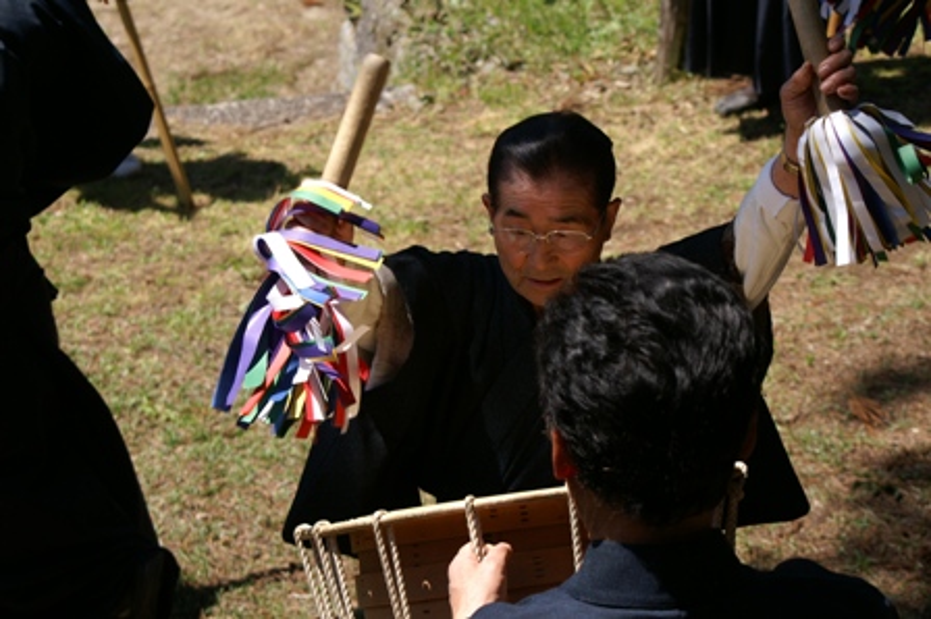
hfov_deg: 22.6
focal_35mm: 90
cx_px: 466
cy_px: 310
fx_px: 2326
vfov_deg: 15.2
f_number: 5.6
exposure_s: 1/500
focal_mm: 60
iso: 100
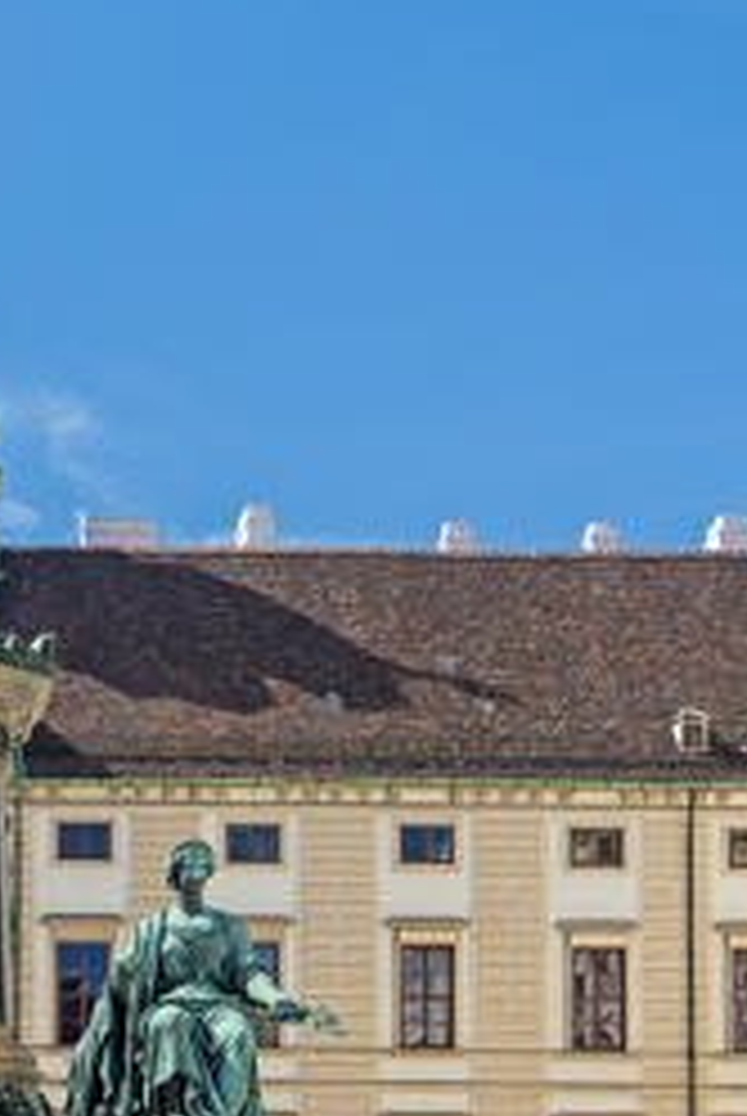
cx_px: -148
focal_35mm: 87
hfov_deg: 15.2
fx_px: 2700
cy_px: 641
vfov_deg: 23.3
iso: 200
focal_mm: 36
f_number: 11
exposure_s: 1/250
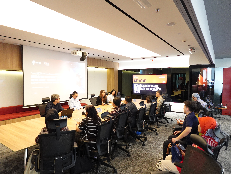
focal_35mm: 22
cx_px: 114
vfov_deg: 61.1
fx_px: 147
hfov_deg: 76.4
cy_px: 88
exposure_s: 1/80
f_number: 2
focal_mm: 7.6
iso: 640
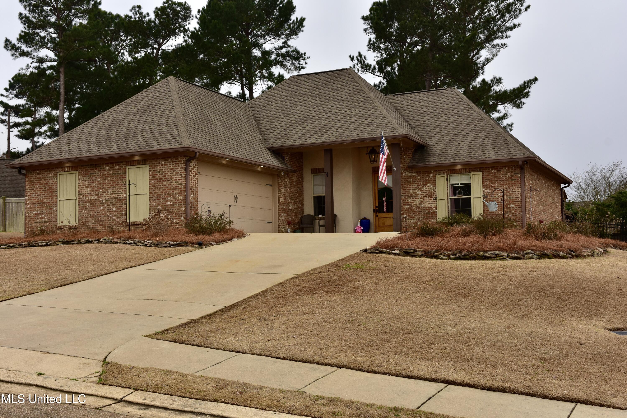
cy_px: 209
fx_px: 784
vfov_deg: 29.9
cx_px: 314
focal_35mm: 45
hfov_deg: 43.6
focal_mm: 30
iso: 400
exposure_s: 1/320
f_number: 8
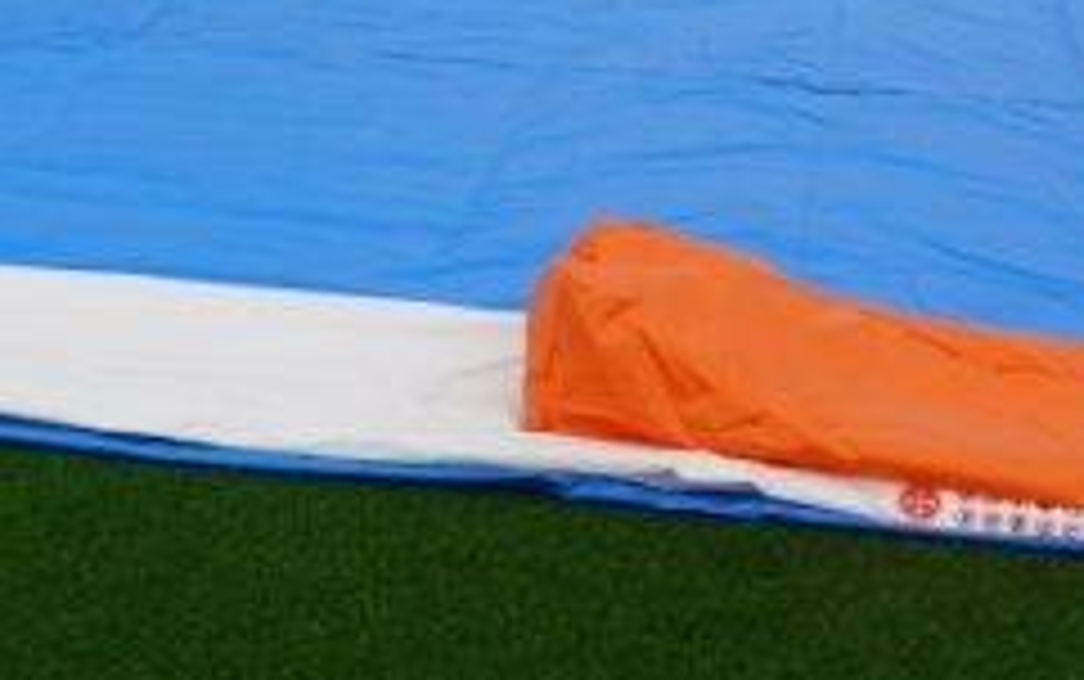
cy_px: -345
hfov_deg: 19.9
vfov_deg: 12.0
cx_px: 283
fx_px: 3075
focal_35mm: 104
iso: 100
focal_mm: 16
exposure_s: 1/100
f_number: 6.3
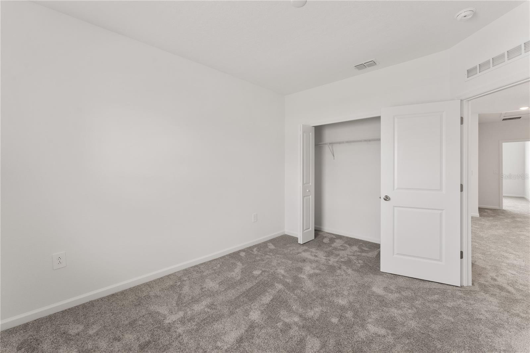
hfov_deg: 104.3
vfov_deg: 81.2
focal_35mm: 14
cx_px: 265
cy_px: 176
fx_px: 206
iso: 320
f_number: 8
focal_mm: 14
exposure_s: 1/30
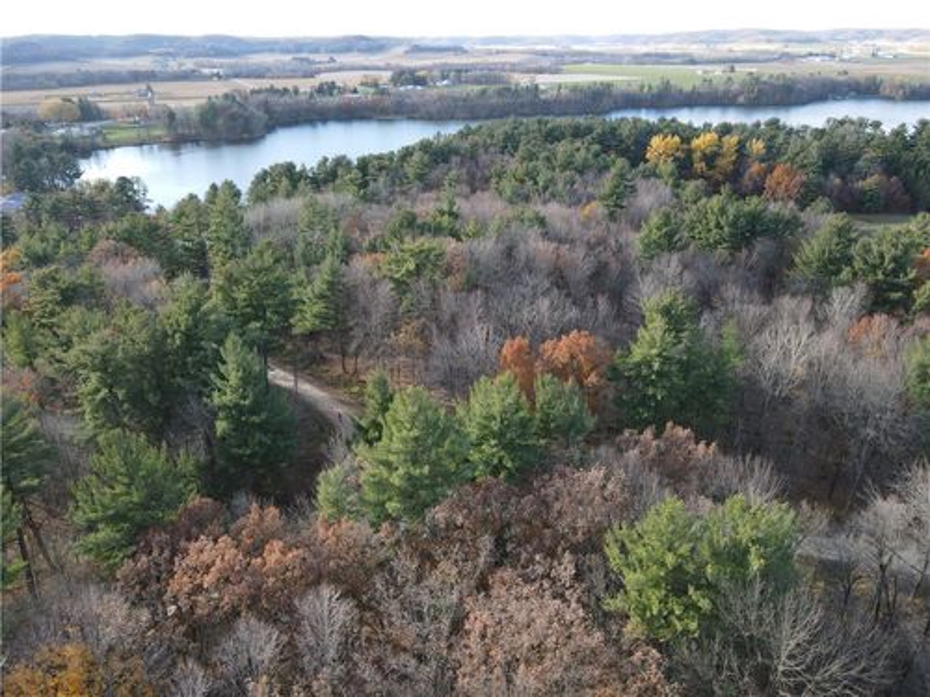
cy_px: 348
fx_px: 645
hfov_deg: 71.6
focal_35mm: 24
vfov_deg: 56.8
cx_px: 465
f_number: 2.8
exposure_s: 1/80
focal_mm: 4.5
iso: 100
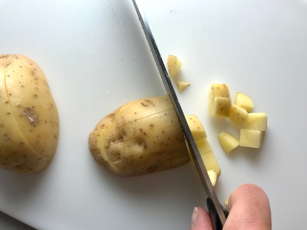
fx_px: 248
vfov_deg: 49.7
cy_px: 115
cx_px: 154
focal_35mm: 28
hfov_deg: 63.4
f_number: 1.8
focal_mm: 3.99
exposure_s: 1/120
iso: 32
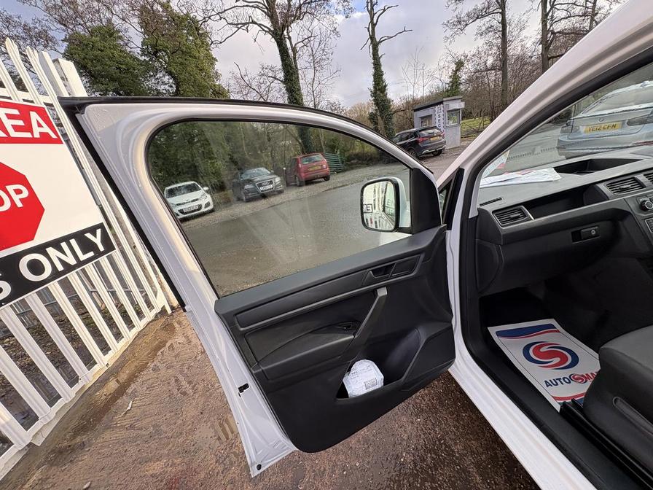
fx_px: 264
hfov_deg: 102.1
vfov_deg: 85.7
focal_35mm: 14
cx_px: 326
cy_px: 245
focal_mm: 2.22
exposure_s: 1/145
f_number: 2.2
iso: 64
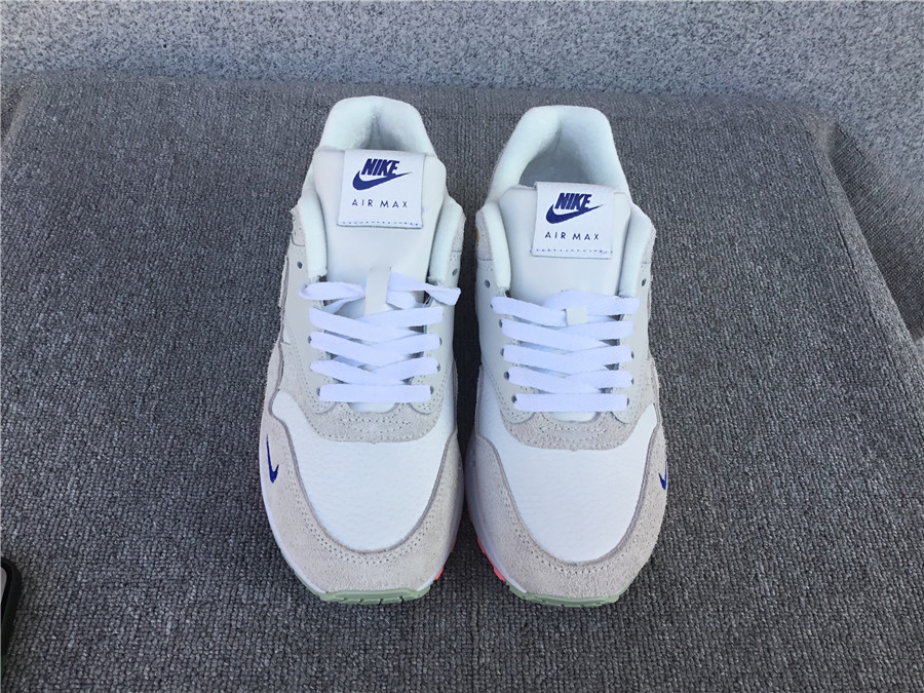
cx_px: 462
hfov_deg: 58.4
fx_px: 827
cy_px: 346
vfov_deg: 45.4
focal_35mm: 31
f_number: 2.4
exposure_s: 1/353
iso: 25
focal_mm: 3.3
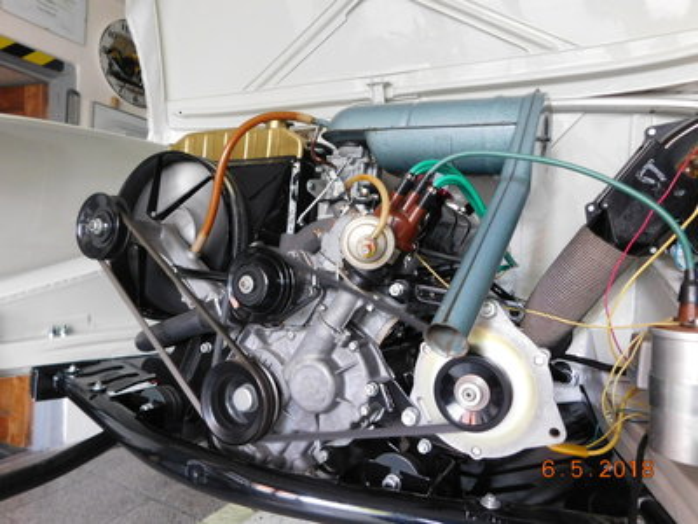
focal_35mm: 23
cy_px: 262
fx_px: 464
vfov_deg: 58.9
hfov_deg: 73.9
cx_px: 349
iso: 400
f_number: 3
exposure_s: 1/15
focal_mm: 4
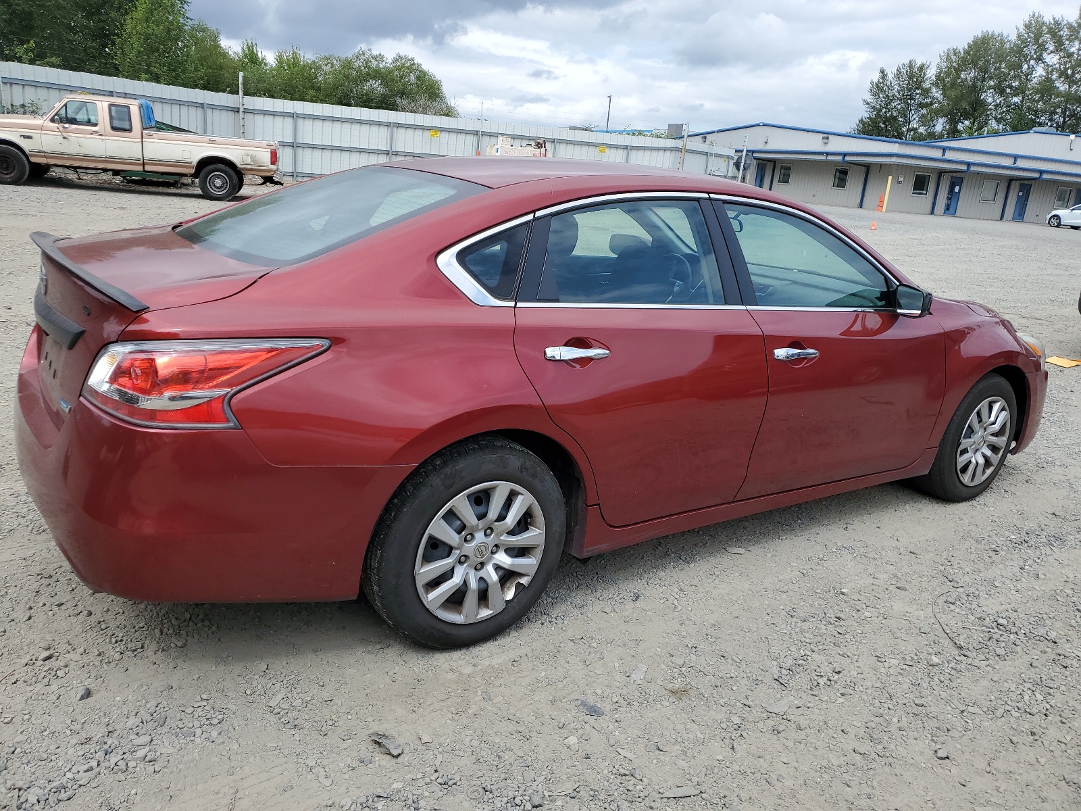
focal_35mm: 26
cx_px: 540
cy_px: 406
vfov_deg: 53.1
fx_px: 812
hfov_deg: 67.3
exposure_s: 1/2500
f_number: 1.5
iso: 50
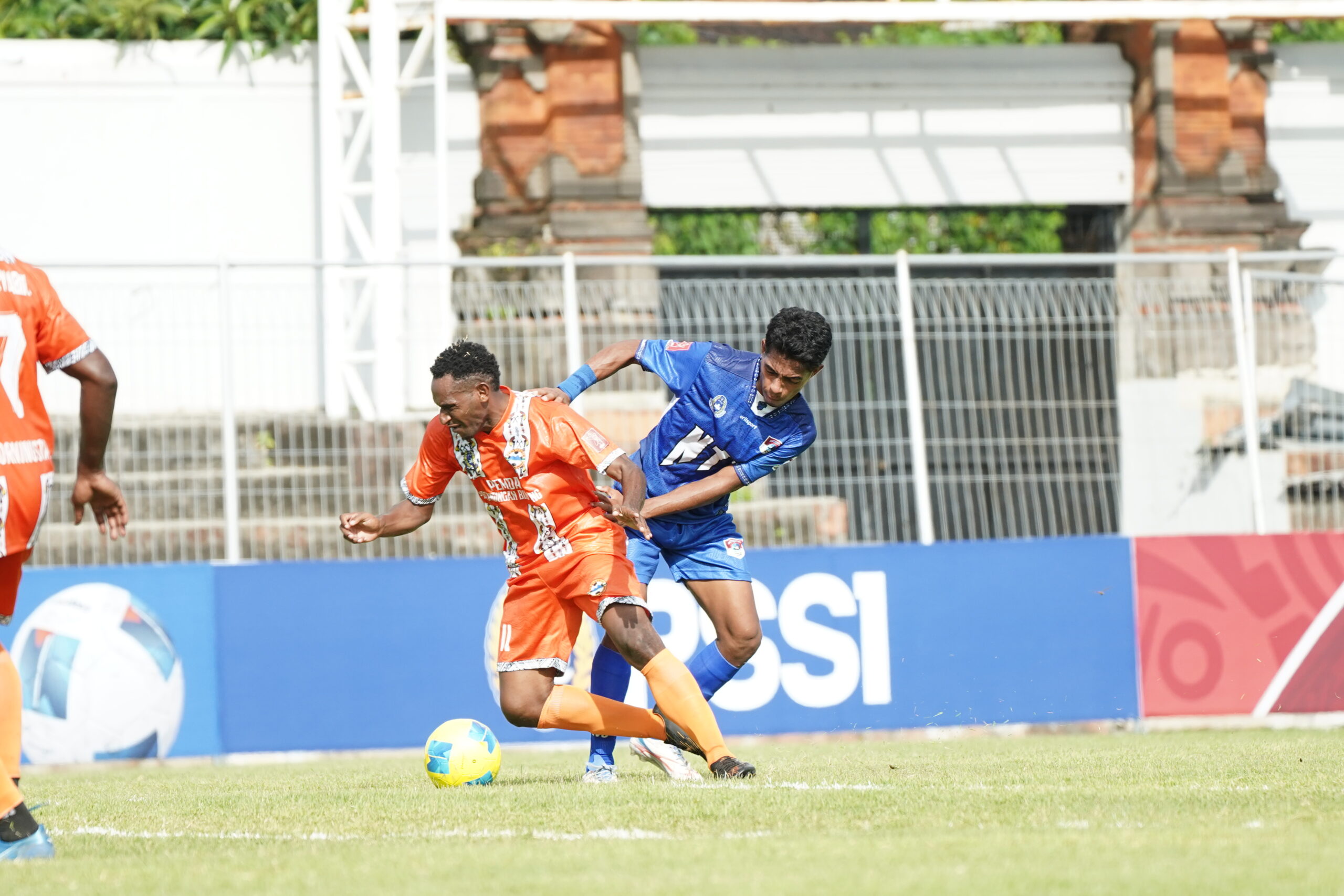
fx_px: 14821
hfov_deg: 5.2
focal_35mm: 397
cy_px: 448
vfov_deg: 3.5
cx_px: 672
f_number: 5.6
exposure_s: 1/1600
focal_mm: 265
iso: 800
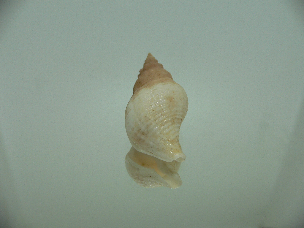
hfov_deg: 52.6
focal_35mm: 35
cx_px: 152
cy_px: 114
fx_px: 307
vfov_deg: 40.7
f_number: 2.8
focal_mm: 4.6
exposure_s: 1/60
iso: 100
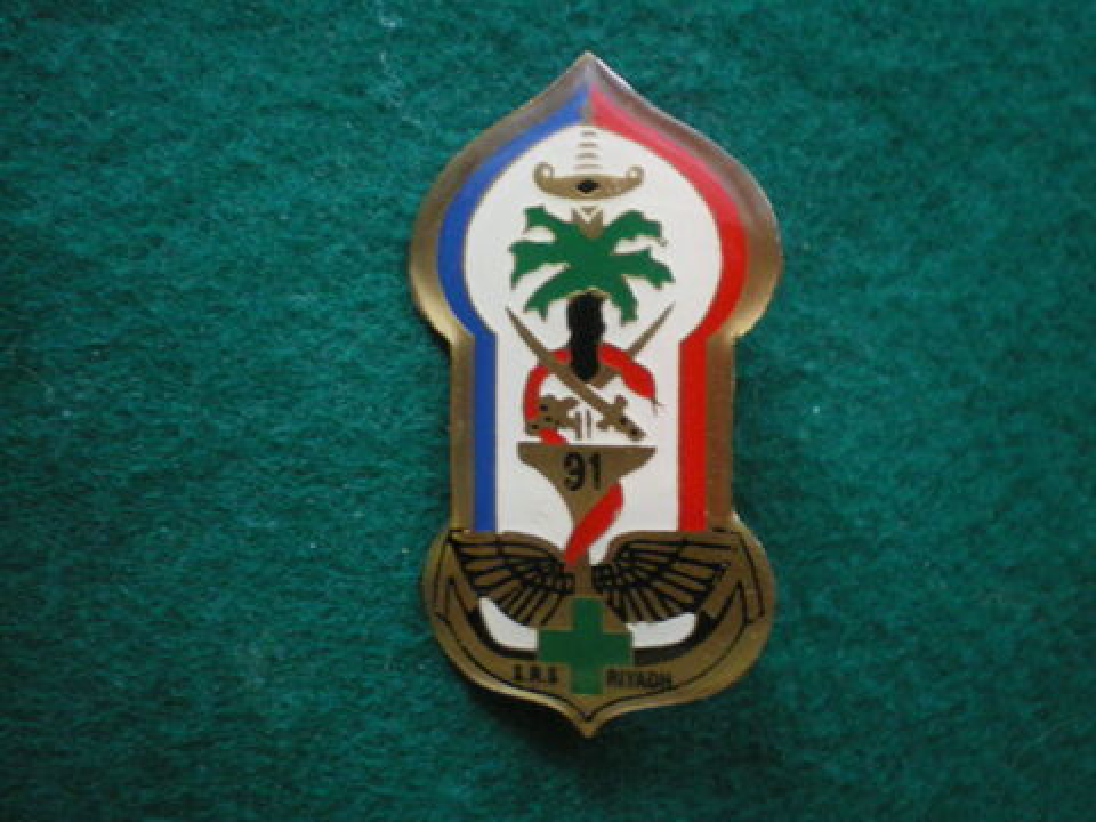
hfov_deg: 49.0
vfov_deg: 37.7
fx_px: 1203
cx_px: 548
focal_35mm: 38
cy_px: 411
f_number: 3.1
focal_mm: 6.3
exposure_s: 1/8
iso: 400
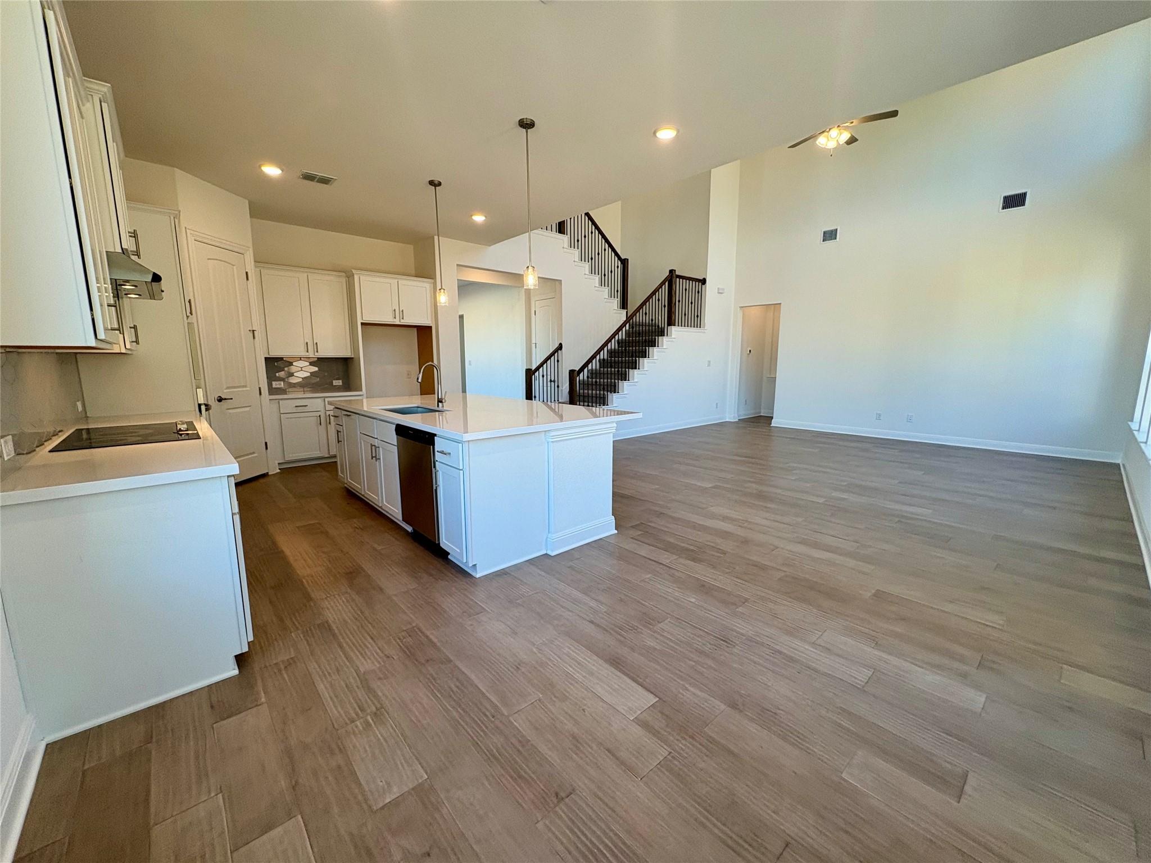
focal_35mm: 14
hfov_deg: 102.1
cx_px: 576
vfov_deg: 85.7
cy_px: 432
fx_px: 466
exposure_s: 1/120
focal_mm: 2.22
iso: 80
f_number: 2.2
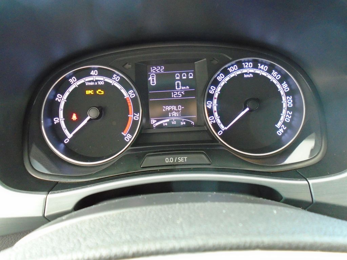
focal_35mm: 26
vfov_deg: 53.1
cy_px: 130
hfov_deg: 67.3
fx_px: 261
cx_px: 174
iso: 640
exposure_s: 1/20
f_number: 3.2
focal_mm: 4.6
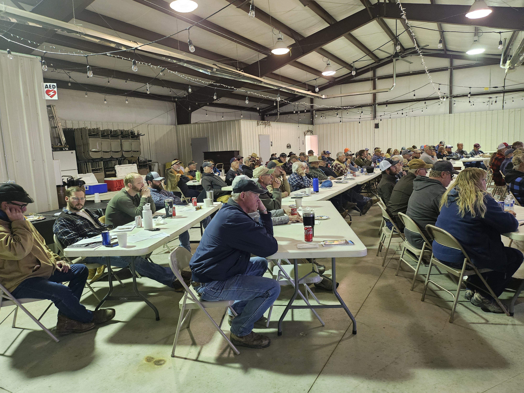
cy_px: 196
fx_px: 363
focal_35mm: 24
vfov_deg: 56.8
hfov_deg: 71.6
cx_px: 262
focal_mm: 5
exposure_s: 1/40
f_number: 1.8
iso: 640
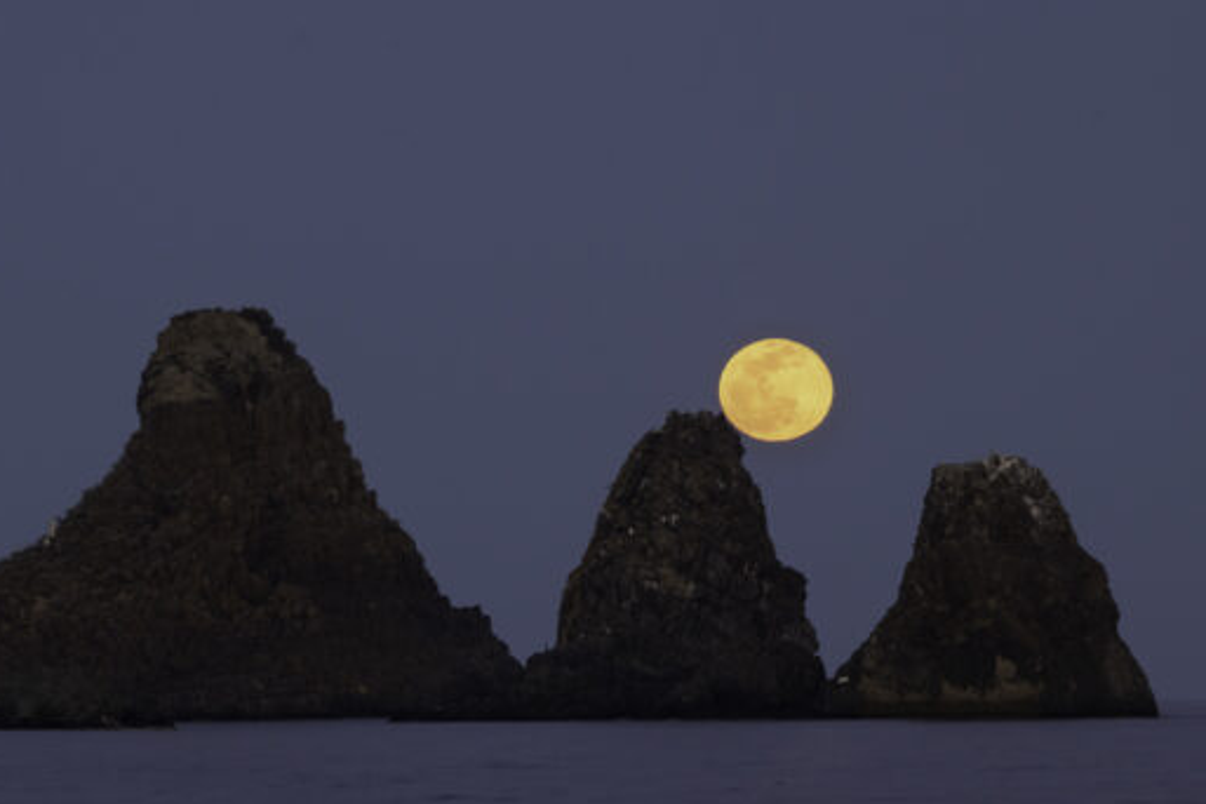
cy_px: 505
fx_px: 12796
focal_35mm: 382
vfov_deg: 3.6
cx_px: 400
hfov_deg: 5.4
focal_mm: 170
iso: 200
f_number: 25
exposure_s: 1/1.25
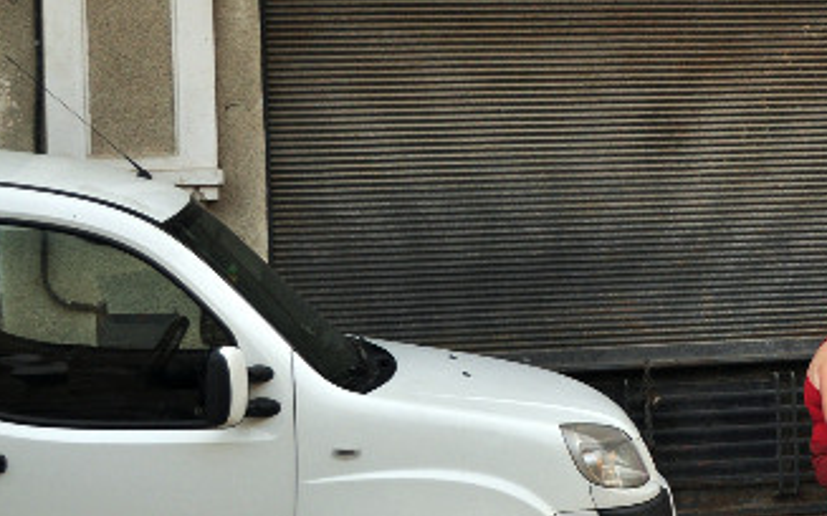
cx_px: 1002
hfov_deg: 17.7
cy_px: 257
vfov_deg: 11.7
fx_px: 2523
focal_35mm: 112
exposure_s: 1/200
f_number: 4.5
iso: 250
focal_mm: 30
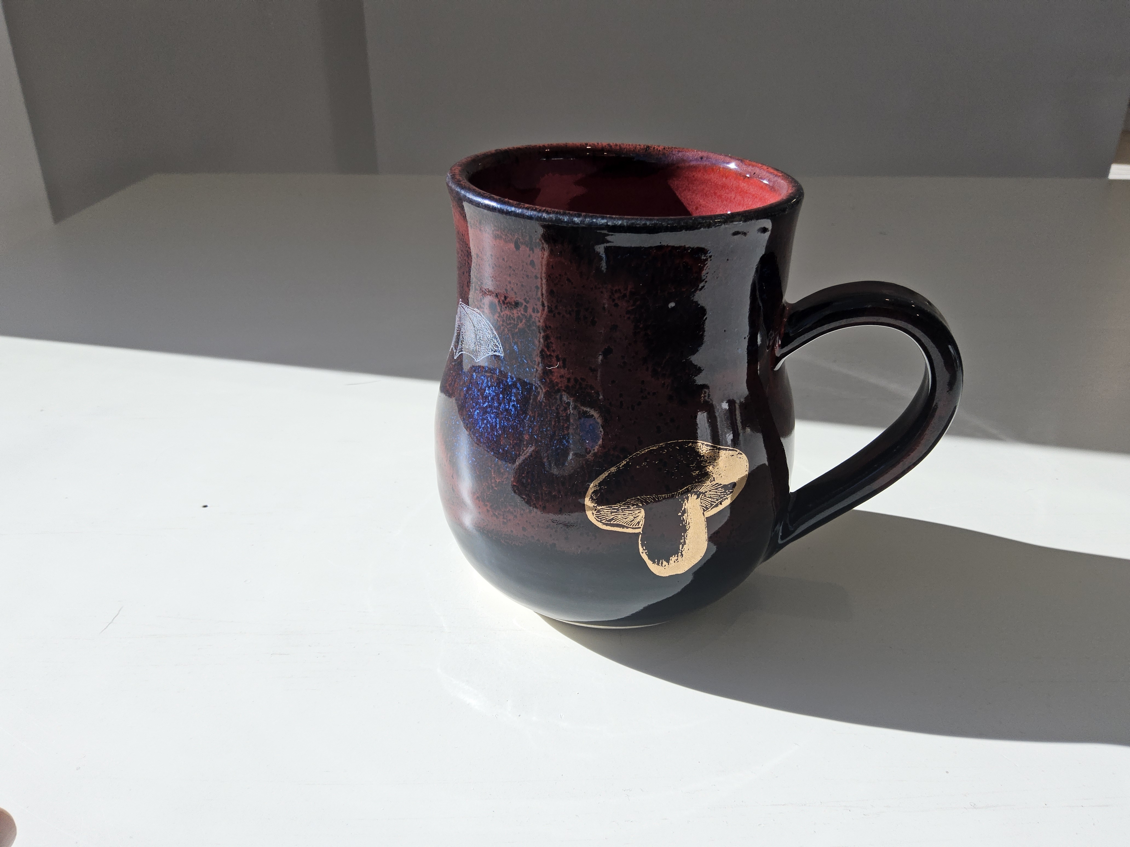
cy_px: 424
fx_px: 751
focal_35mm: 23
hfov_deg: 73.9
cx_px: 565
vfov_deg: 58.9
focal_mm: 3.08
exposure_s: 1/120
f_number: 2
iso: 50
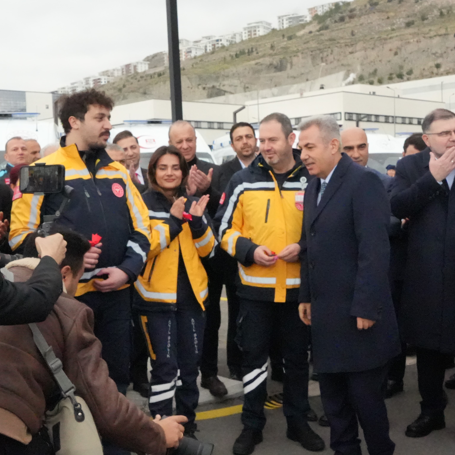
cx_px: 228
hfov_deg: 36.8
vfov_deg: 36.8
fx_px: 684
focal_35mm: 46
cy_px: 228
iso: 20000
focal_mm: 24
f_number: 13
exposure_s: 1/5000
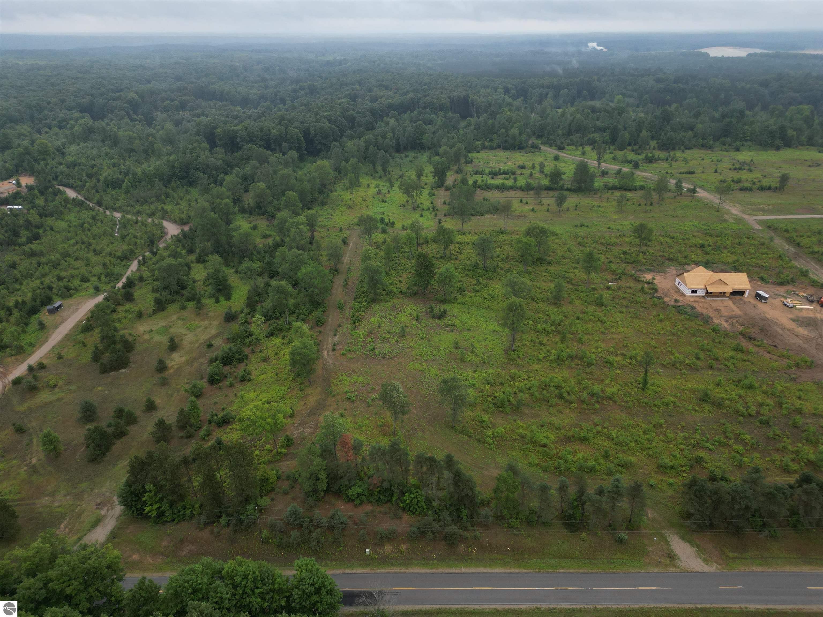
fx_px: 571
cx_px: 412
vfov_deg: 56.8
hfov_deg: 71.6
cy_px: 308
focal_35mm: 24
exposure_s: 1/2000
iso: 140
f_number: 1.7
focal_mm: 6.72
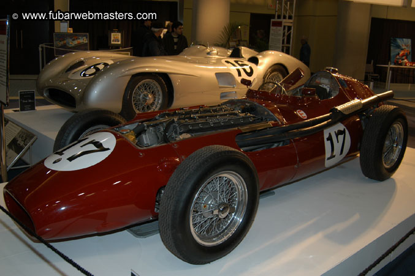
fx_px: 415
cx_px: 208
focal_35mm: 36
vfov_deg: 36.8
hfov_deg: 53.2
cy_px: 138
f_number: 5
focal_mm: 24
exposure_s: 1/60
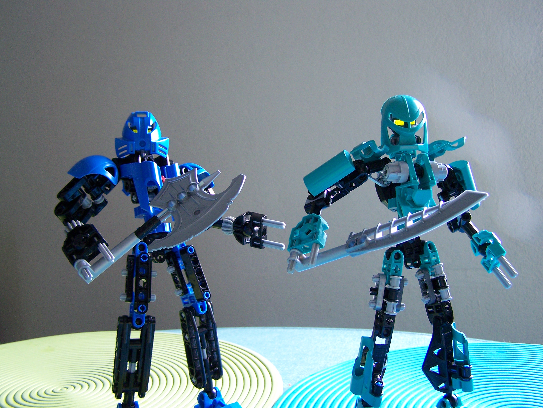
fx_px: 596
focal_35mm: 38
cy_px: 204
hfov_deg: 48.9
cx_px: 272
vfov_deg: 37.8
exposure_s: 1/8
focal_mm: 6.3
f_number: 2.8
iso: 160
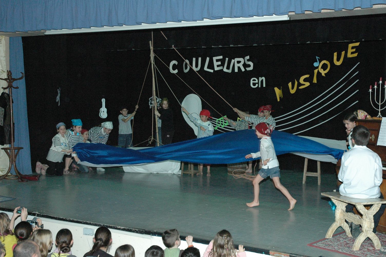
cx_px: 193
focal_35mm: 51
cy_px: 128
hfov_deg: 38.9
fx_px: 546
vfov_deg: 26.4
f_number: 7.1
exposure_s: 1/60
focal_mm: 34
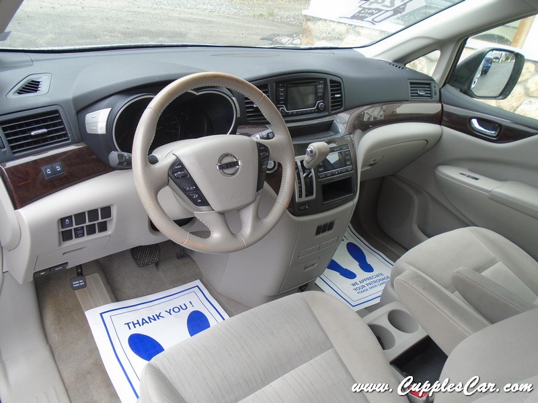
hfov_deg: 67.3
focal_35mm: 26
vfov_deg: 53.1
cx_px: 269
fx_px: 404
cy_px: 202
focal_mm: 4.6
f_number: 3.2
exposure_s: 1/50
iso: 100
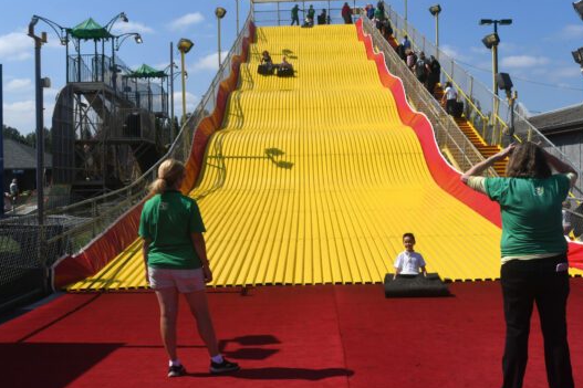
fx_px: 664
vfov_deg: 32.6
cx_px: 292
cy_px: 179
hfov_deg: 47.4
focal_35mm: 41
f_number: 13
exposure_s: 1/320
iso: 200
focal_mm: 24
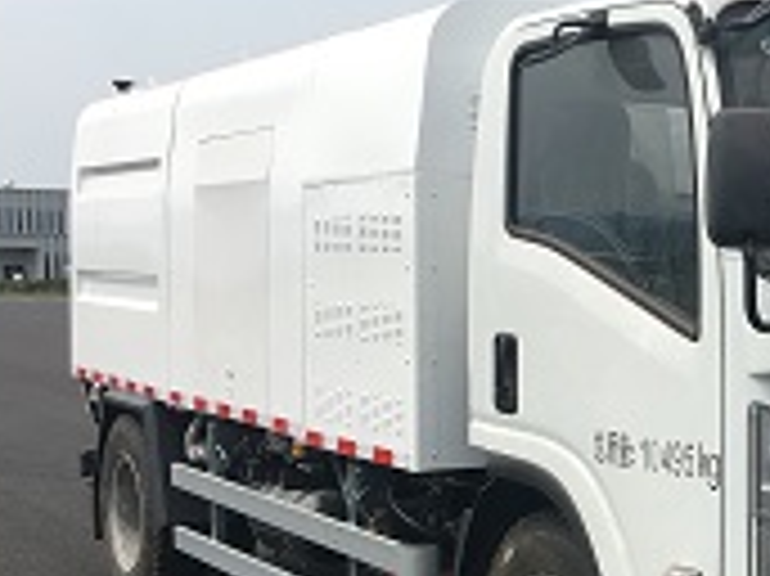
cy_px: 428
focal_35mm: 68
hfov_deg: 27.6
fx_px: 1512
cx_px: 689
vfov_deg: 21.4
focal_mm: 4.15
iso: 25
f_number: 2.2
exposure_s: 1/1304
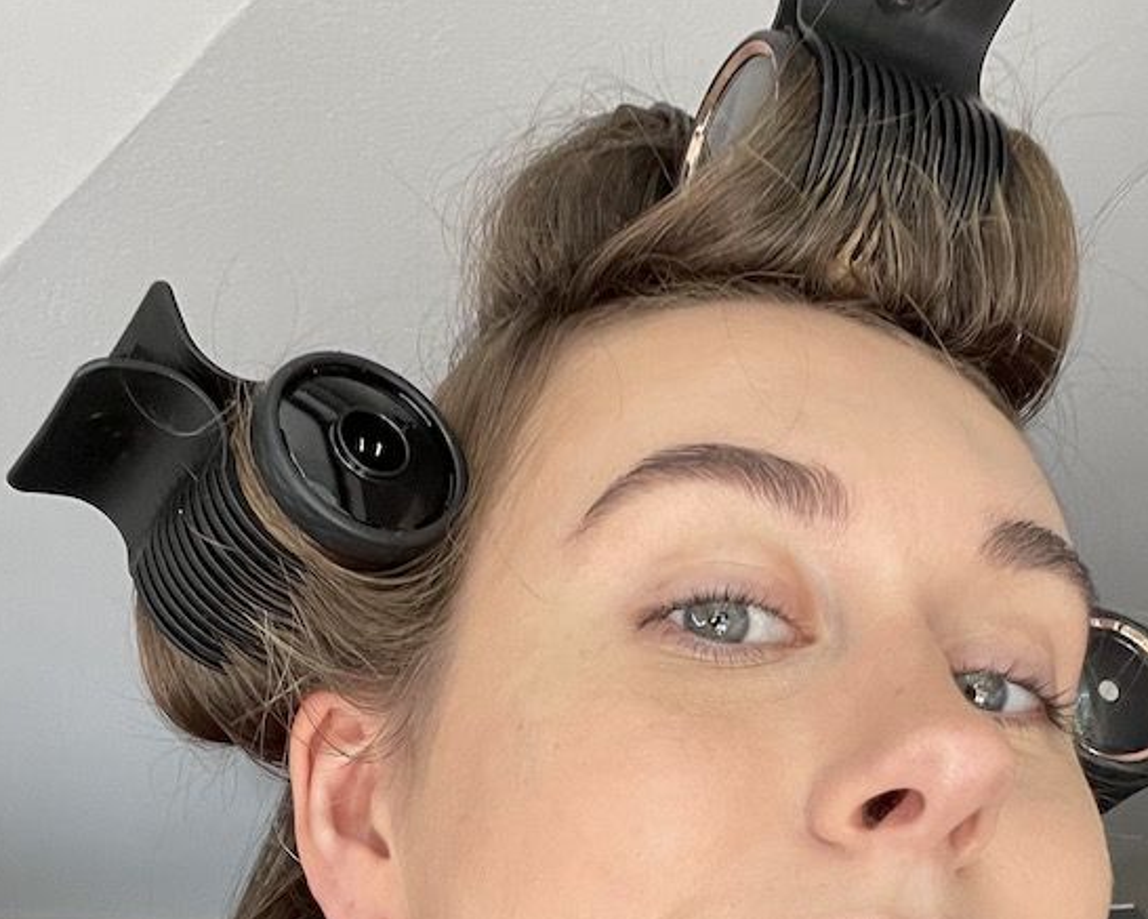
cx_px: 690
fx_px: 1699
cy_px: 838
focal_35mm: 50
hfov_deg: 37.2
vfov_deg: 29.0
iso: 125
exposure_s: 1/60
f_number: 2.2
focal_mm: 2.71
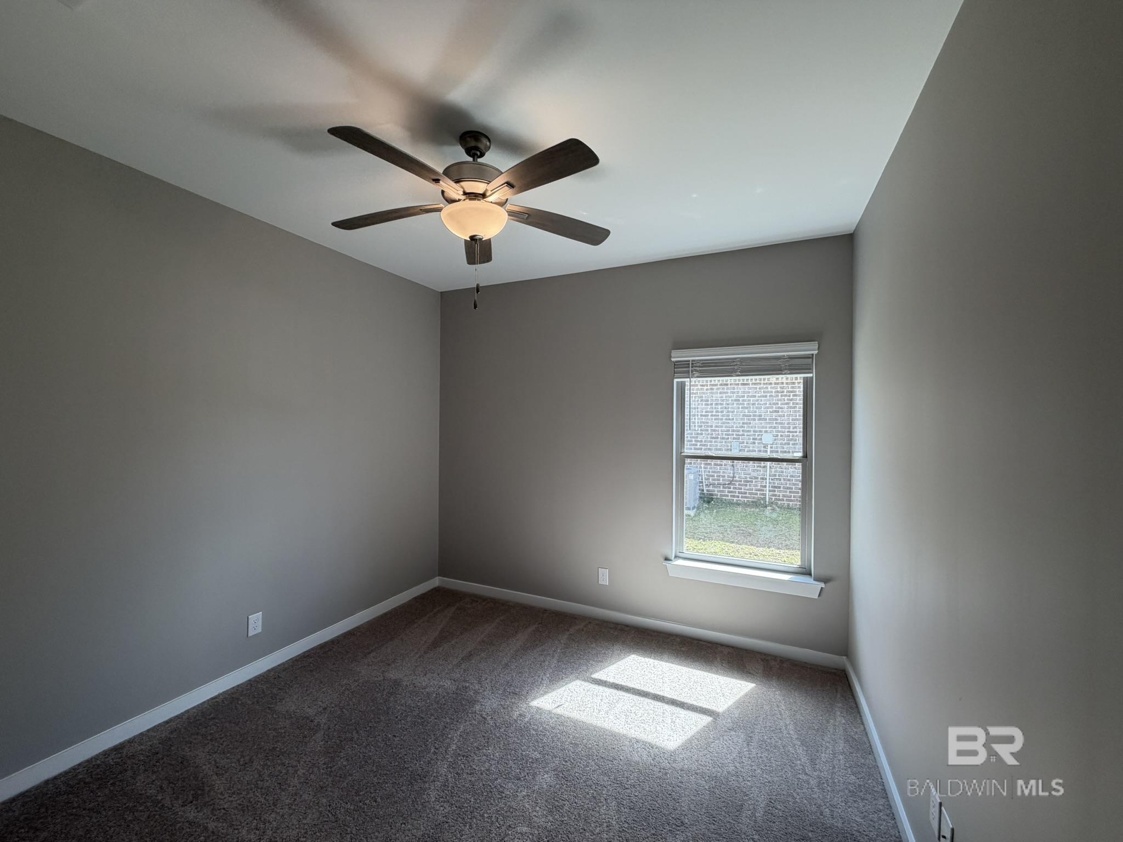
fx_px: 454
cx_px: 562
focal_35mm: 14
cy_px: 421
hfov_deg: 102.1
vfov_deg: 85.7
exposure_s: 1/120
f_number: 2.2
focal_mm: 2.22
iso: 64
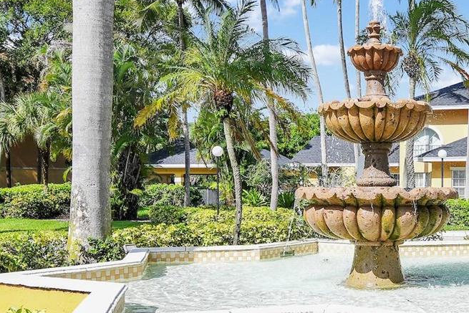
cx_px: 412
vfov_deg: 27.0
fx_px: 651
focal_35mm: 50
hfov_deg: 37.3
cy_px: 183
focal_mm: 16
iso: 200
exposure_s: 1/500
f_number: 8
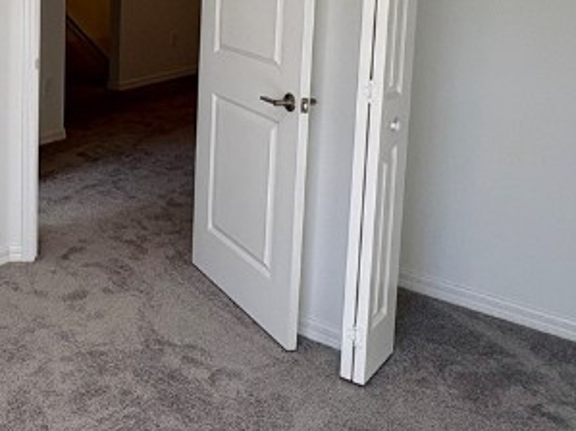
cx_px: -19
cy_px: 15
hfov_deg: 35.3
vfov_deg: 28.6
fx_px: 798
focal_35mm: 48
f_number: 2.2
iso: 50
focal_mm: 2.22
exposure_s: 1/120
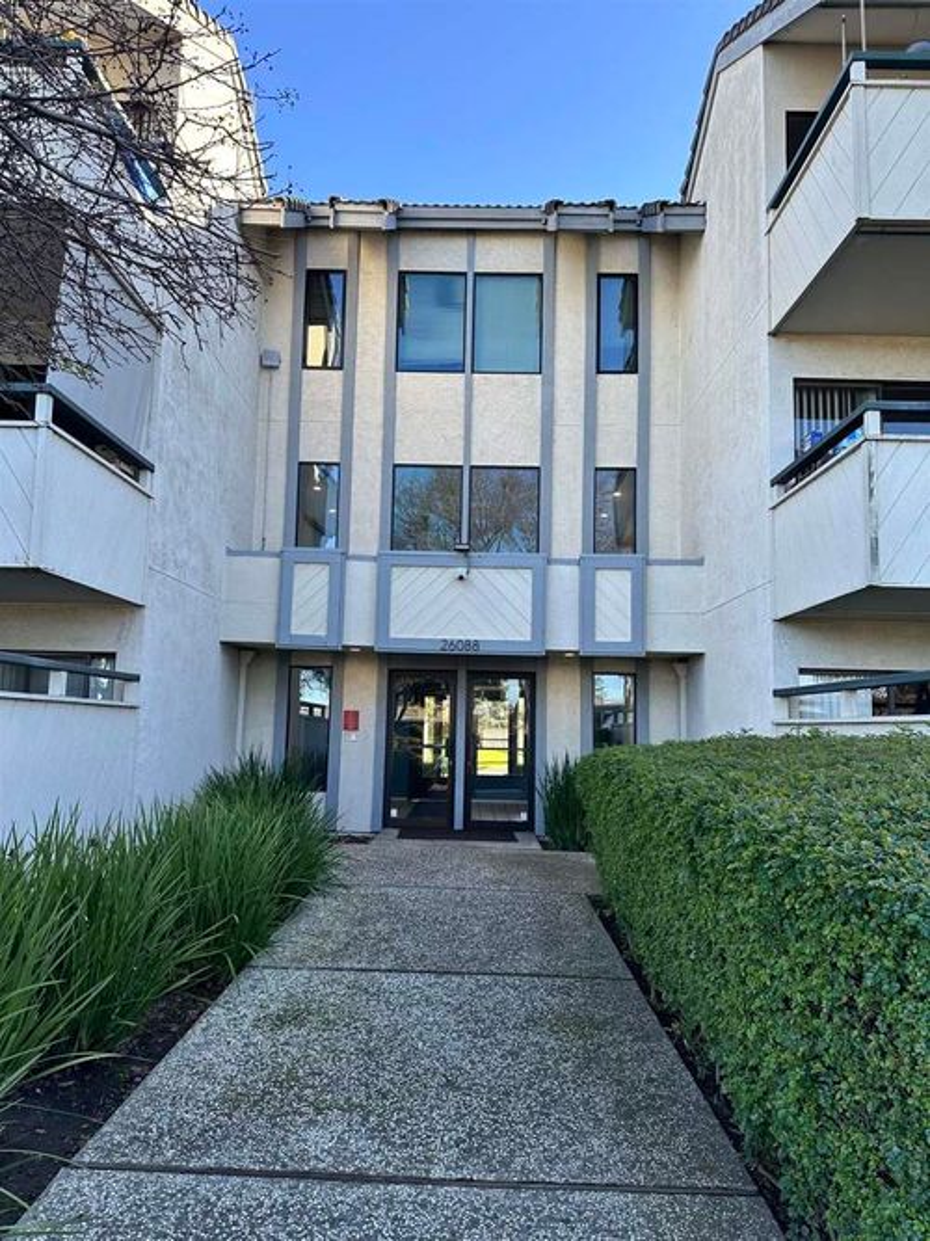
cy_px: 620
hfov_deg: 56.8
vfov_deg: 71.6
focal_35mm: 24
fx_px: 860
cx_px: 465
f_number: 1.78
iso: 80
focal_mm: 6.86
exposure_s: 1/564
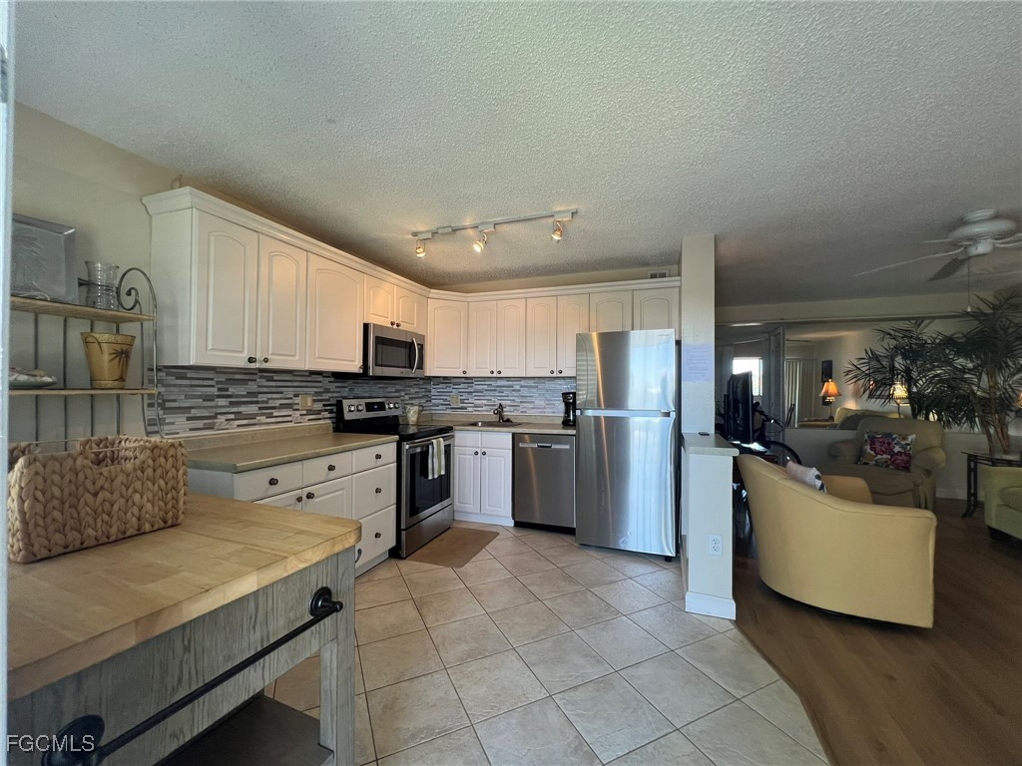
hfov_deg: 106.2
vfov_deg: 89.9
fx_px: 384
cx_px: 511
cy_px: 383
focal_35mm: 13
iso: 100
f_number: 1.8
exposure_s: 1/99
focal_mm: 1.57
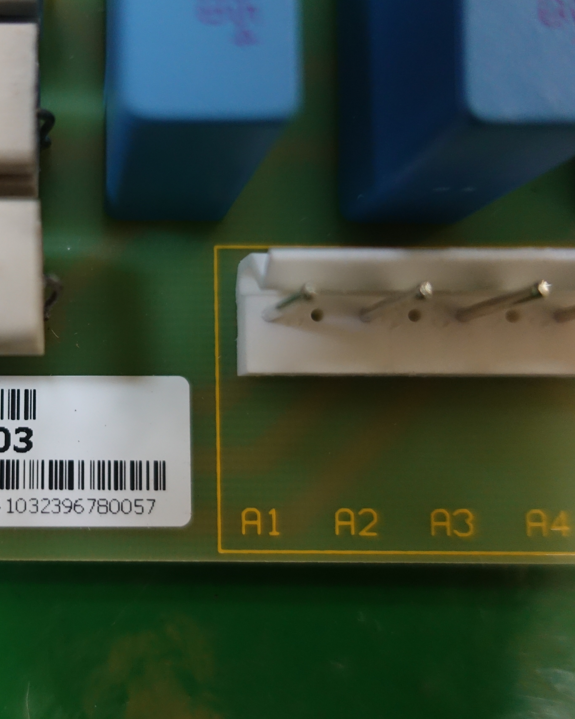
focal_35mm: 36
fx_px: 766
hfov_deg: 38.5
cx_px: 63
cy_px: 375
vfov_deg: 50.3
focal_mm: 8.8
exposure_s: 1/25
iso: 800
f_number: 1.8
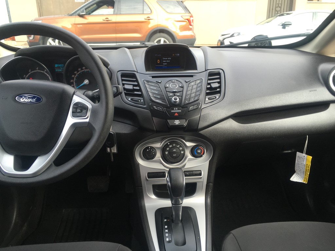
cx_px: 168
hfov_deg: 61.7
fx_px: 281
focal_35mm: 29
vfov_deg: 48.2
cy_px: 126
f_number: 2.2
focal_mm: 4.15
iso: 25
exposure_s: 1/120
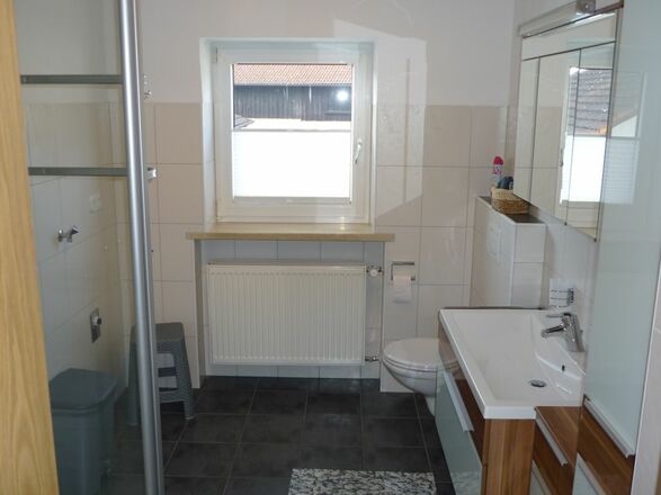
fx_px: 630
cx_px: 330
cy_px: 248
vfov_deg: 42.9
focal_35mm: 33
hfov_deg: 55.4
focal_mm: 5.5
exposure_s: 1/30
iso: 80
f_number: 2.8
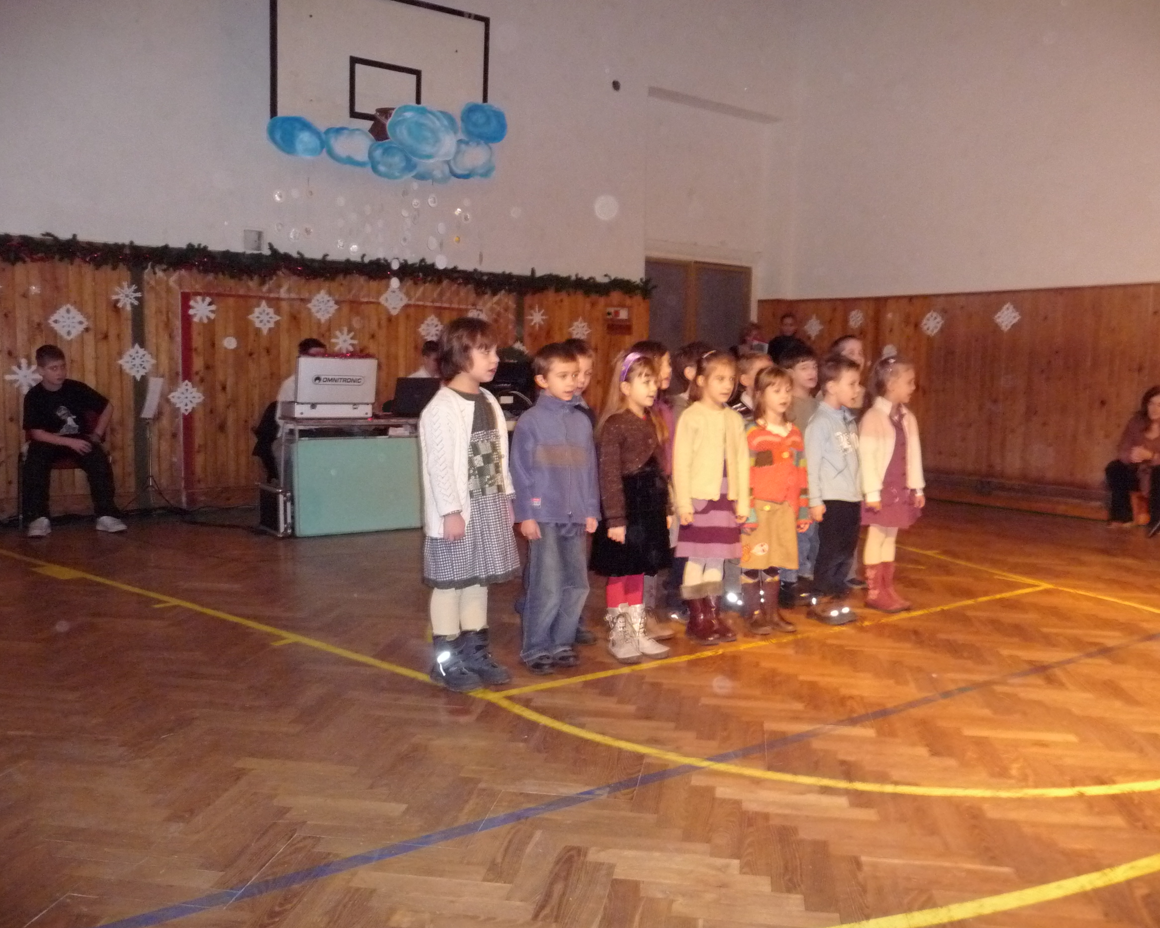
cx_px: 589
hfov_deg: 58.8
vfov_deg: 48.5
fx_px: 1030
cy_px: 470
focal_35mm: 30
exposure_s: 1/8
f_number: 3.3
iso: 500
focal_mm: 4.7
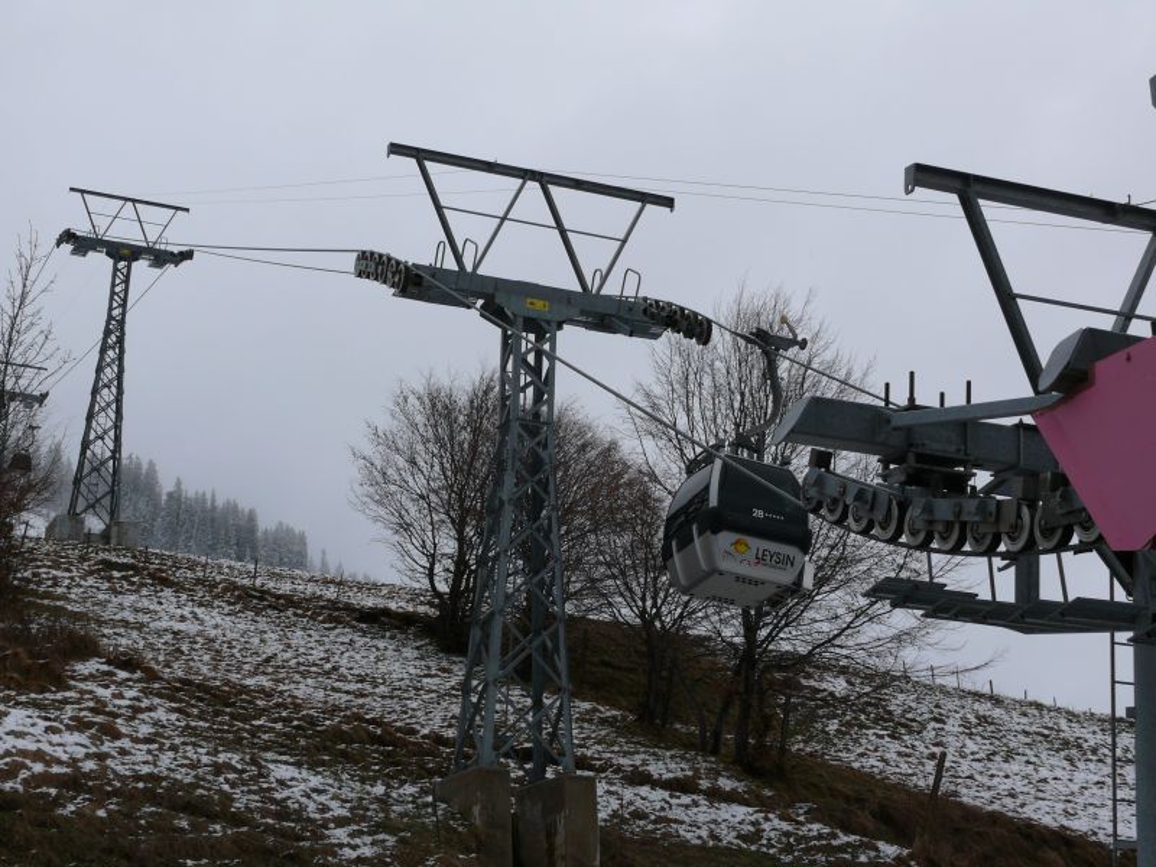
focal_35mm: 59
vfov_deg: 24.8
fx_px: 1970
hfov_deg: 32.7
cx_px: 578
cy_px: 434
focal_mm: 12.5
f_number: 5.6
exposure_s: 1/320
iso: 100
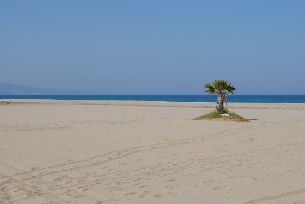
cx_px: 152
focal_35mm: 54
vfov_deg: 25.1
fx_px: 458
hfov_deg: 36.8
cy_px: 102
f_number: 9
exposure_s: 1/320
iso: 100
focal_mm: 36
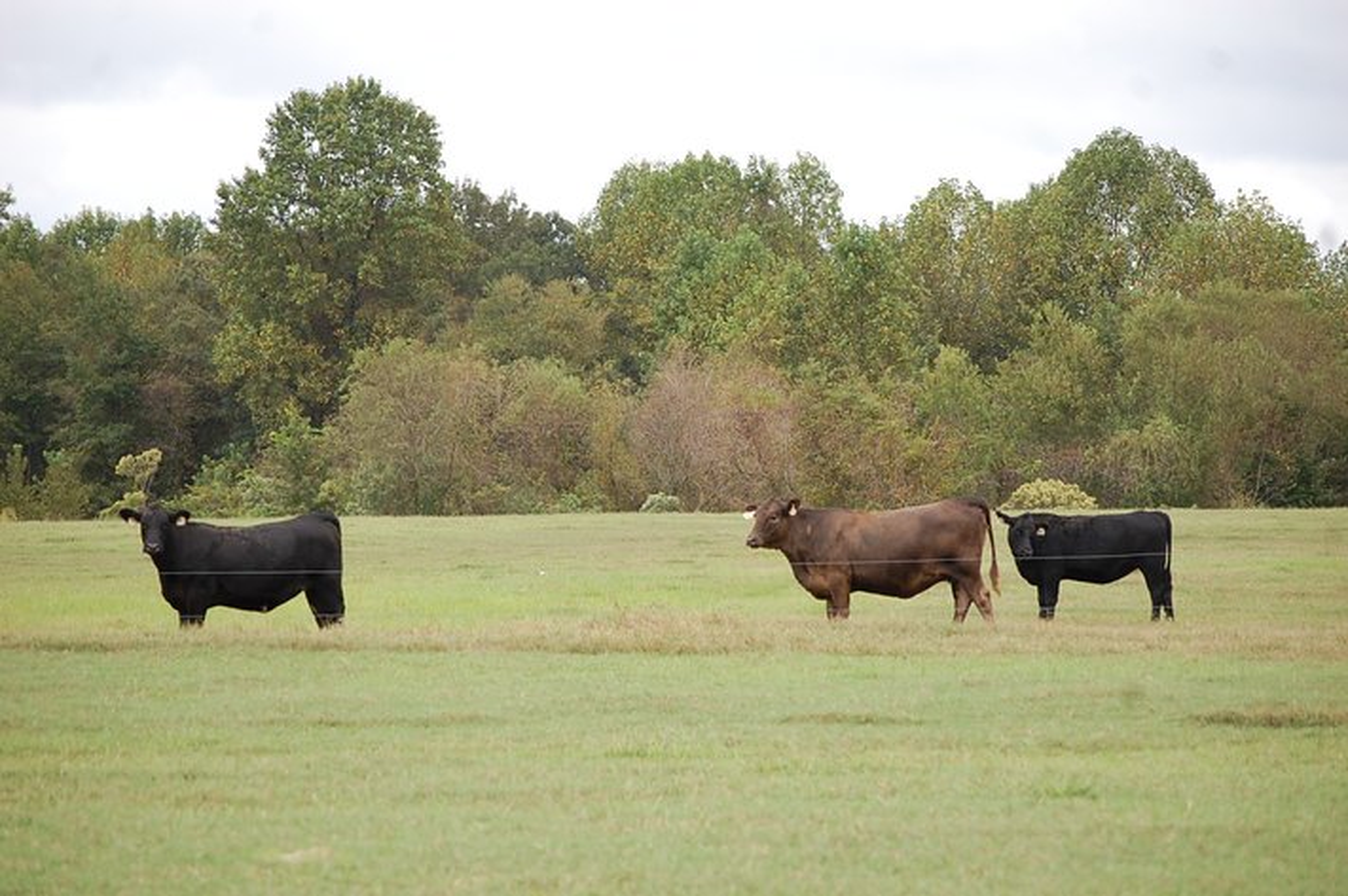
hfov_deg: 13.4
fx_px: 5725
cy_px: 448
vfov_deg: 9.0
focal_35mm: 153
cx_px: 674
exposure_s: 1/500
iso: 400
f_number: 5.6
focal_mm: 102
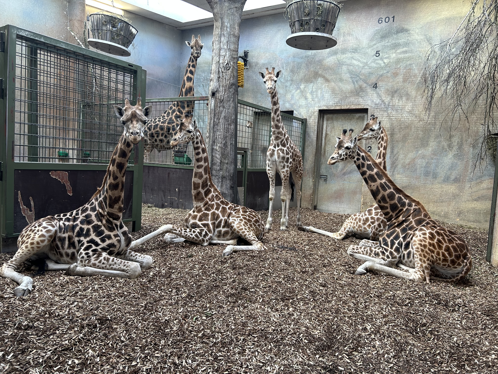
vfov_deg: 53.1
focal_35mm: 26
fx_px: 374
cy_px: 187
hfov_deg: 67.3
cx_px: 249
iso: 100
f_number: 1.5
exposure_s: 1/100
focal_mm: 5.7
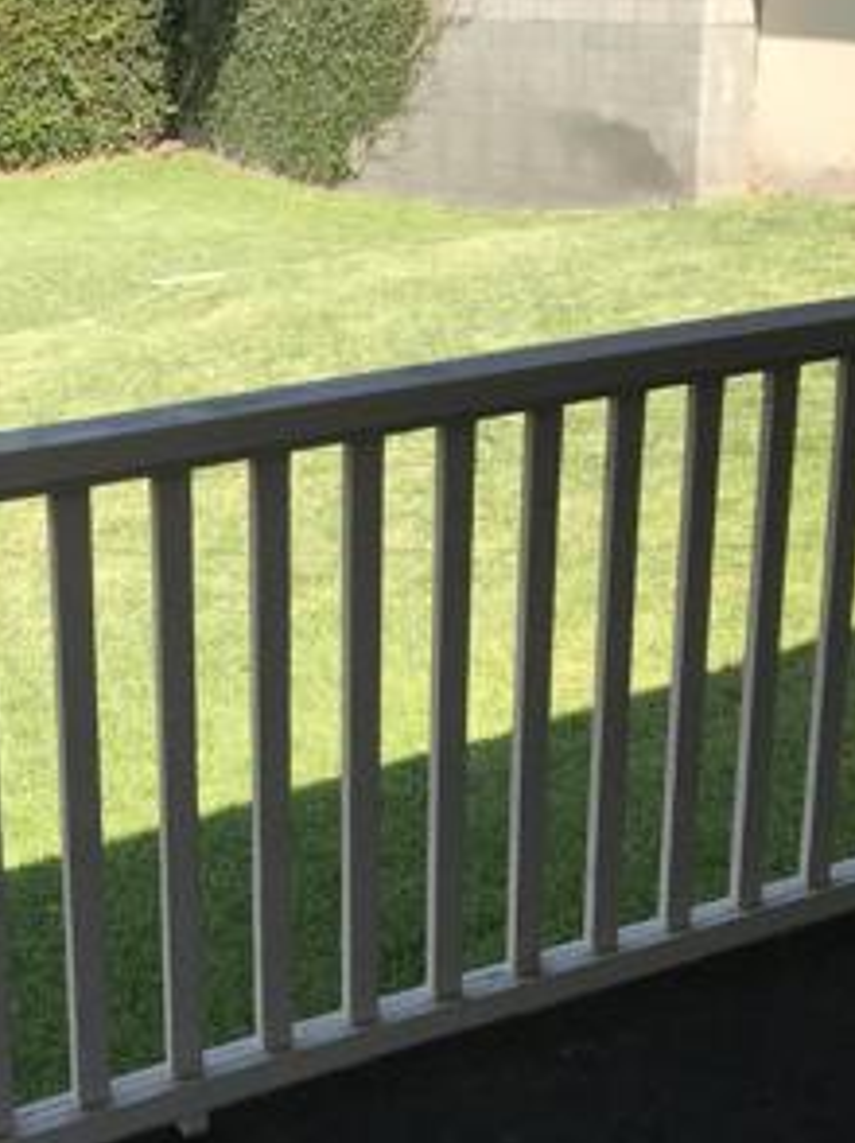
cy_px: 614
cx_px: 58
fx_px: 2012
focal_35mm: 61
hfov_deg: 23.3
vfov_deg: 31.7
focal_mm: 3.99
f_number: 1.8
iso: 20
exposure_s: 1/1126
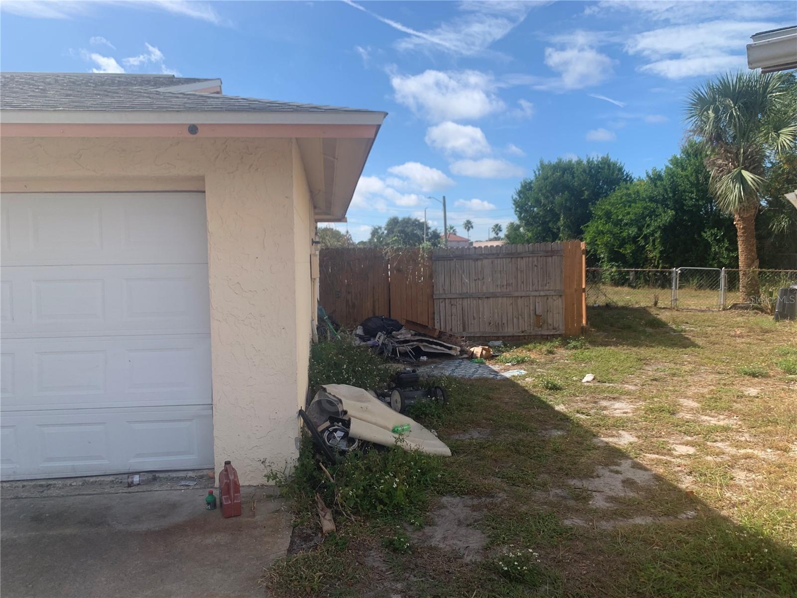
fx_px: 599
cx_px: 398
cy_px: 299
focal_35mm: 26
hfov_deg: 67.3
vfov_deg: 53.1
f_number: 1.8
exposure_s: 1/1880
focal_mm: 4.25
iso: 25
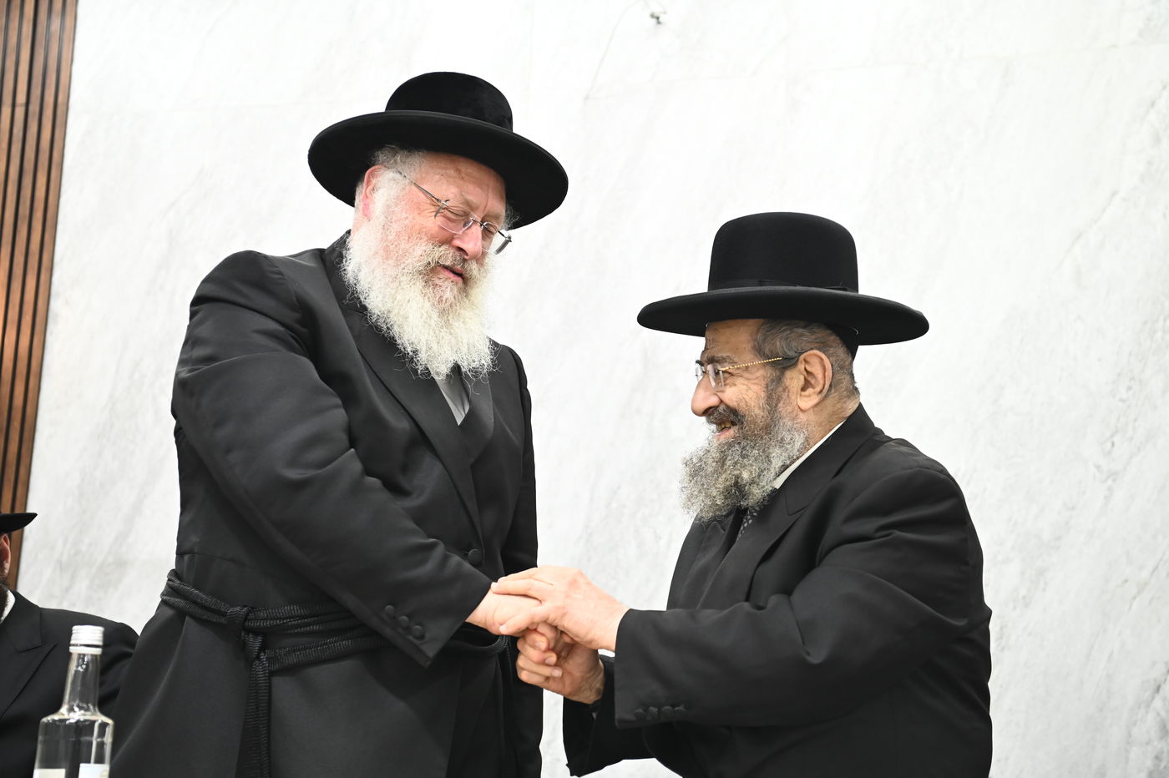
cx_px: 584
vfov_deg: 23.4
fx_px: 1882
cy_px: 389
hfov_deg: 34.5
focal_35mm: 58
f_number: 4
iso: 2000
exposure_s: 1/160
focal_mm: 58
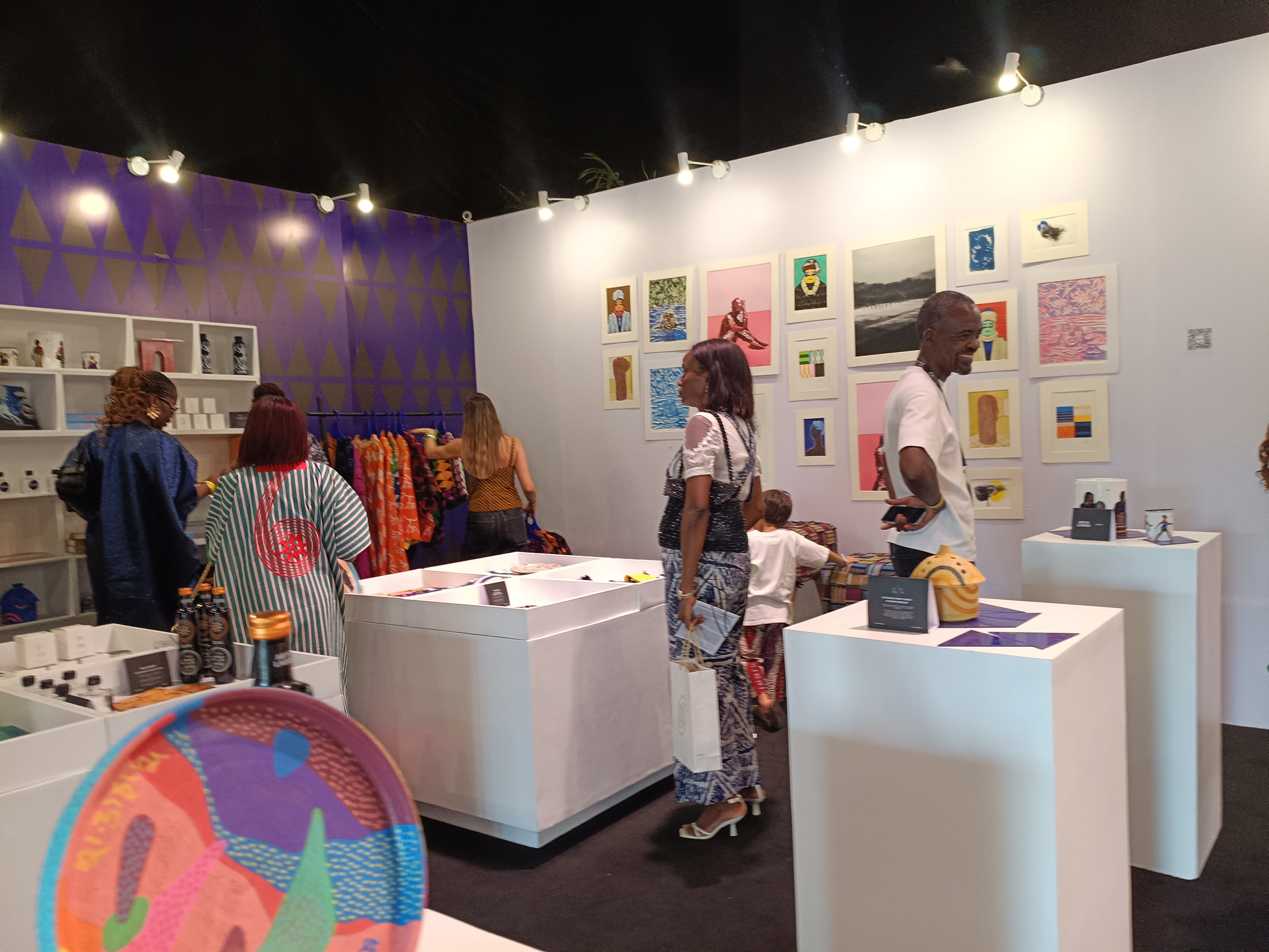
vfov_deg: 53.1
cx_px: 634
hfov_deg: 67.3
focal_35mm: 26
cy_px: 476
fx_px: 953
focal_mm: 4.94
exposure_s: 1/50.1
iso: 330
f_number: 1.5
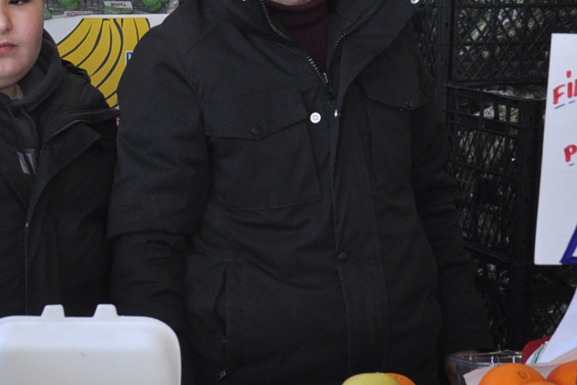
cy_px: 189
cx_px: -69
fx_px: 1683
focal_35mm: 105
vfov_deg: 13.0
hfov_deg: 18.7
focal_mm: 22
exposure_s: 1/200
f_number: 3.8
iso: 400
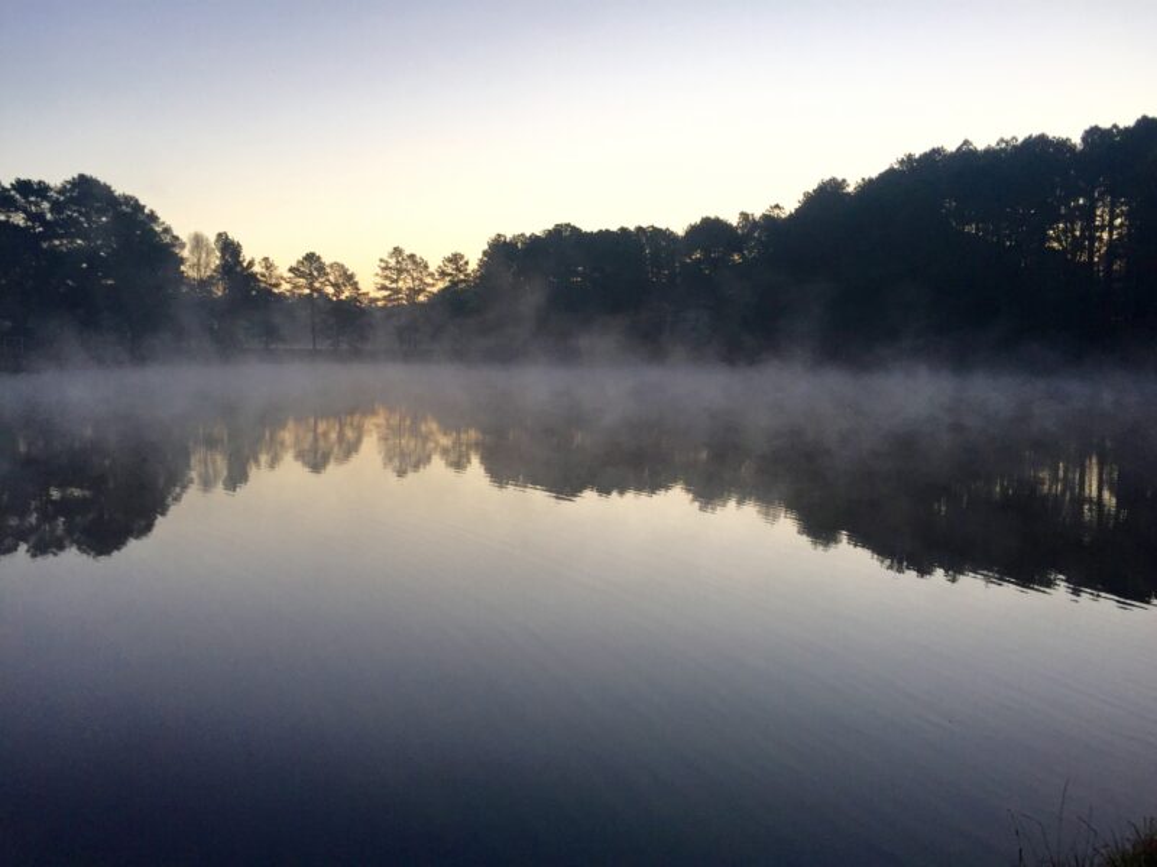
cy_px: 434
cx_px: 578
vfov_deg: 48.2
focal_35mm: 29
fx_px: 969
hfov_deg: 61.7
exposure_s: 1/120
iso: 40
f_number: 2.2
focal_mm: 4.15
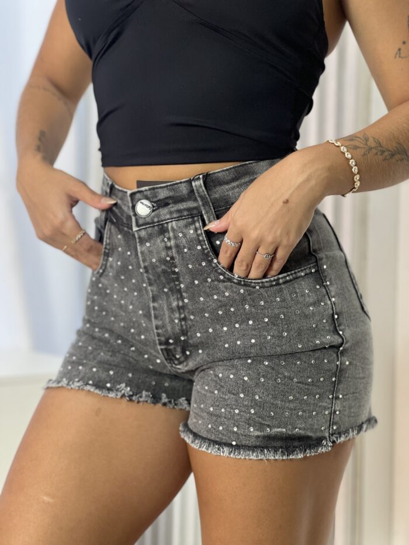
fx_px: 1213
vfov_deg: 25.3
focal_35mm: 77
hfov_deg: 19.1
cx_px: 204
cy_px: 272
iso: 160
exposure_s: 1/60
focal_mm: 9
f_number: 2.8
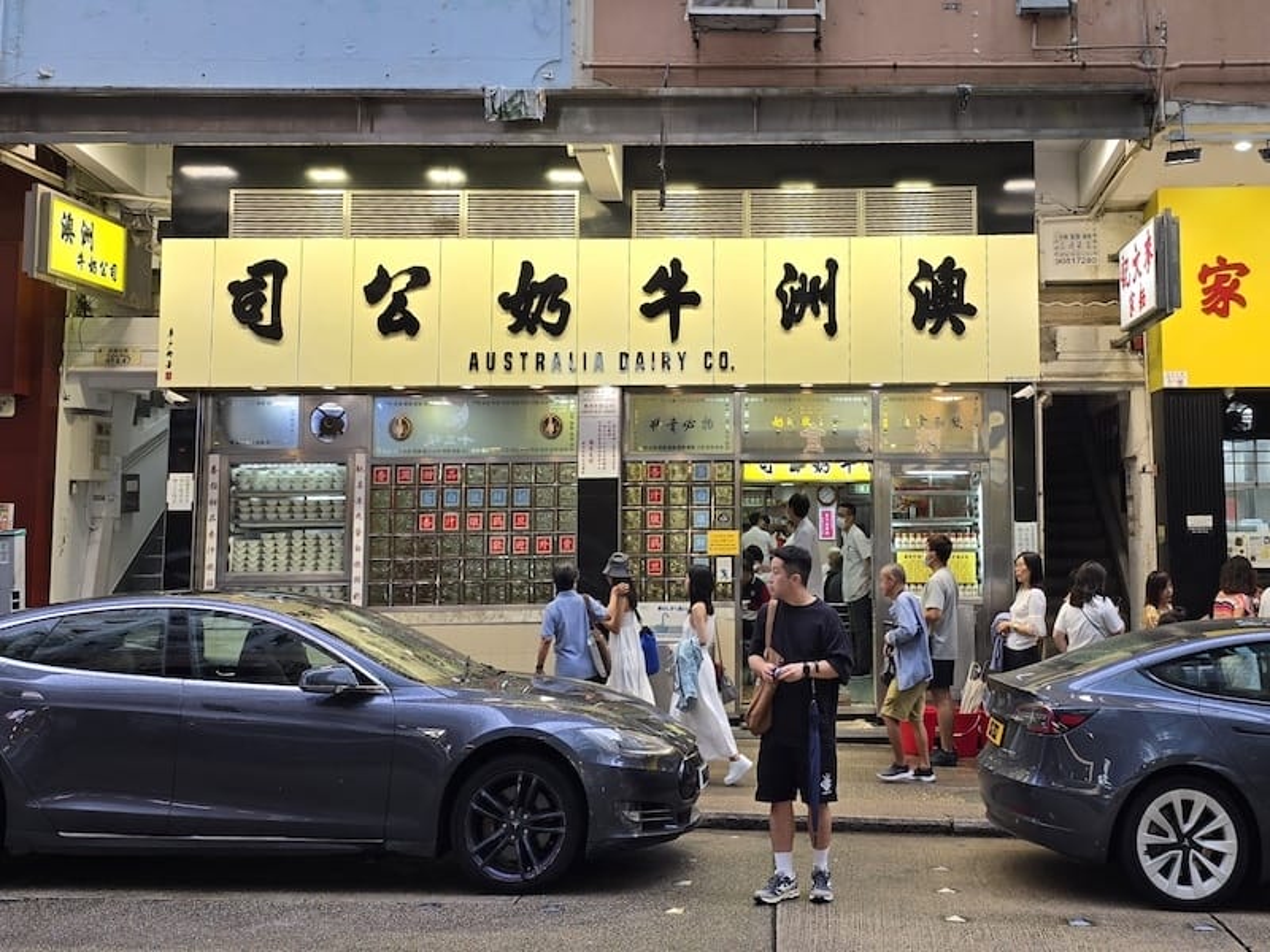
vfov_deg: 58.9
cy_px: 476
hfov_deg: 73.9
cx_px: 635
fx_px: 844
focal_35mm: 23
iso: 32
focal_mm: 6.3
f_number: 1.7
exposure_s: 1/101
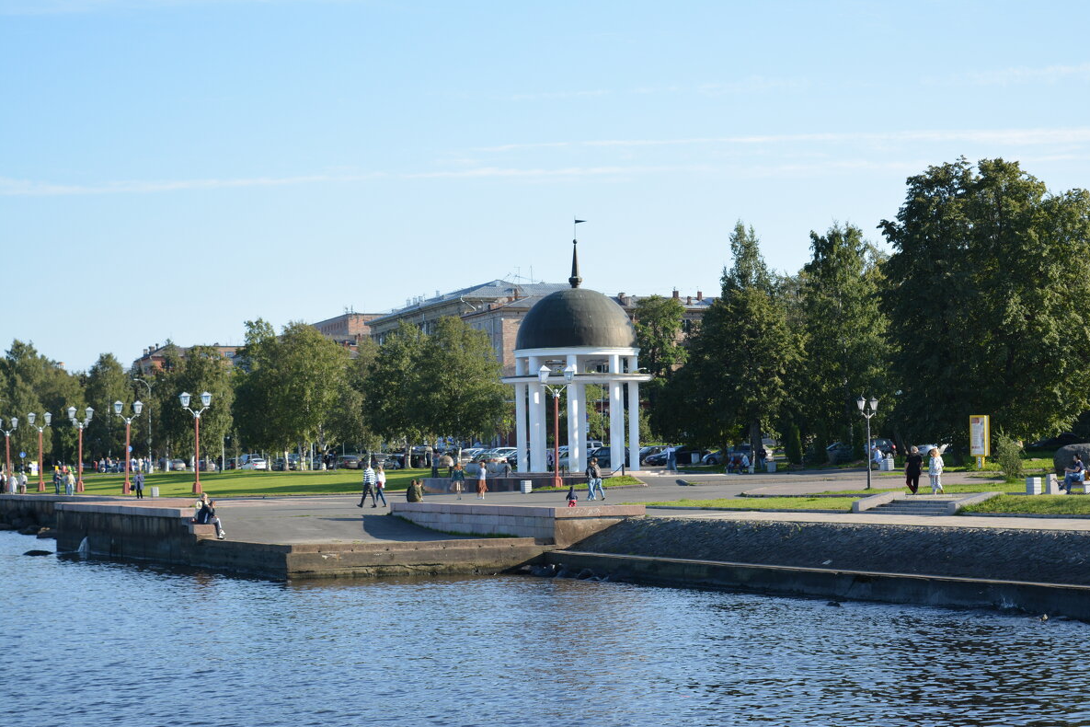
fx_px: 2392
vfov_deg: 17.3
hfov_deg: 25.7
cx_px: 550
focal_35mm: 79
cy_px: 360
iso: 400
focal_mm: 52
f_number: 8
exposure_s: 1/640
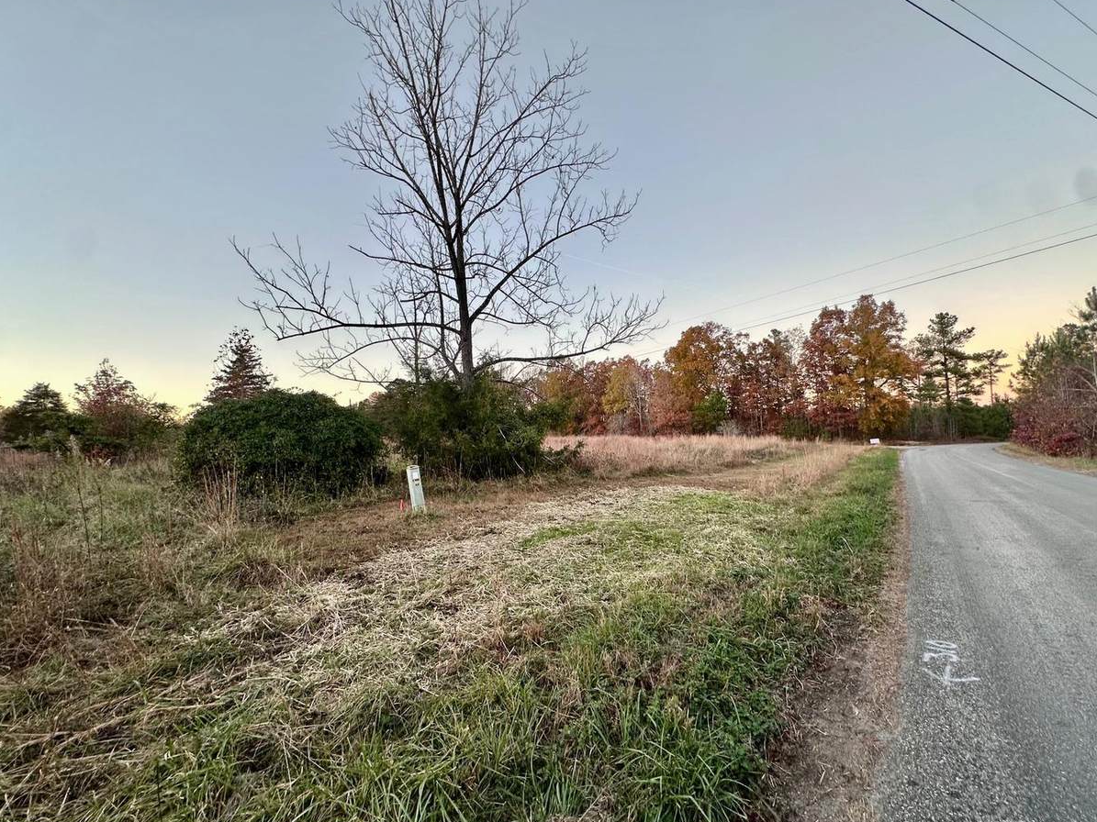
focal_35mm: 15
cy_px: 432
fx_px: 475
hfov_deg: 98.1
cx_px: 569
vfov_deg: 81.7
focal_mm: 2.22
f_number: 2.2
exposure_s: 1/99
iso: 50
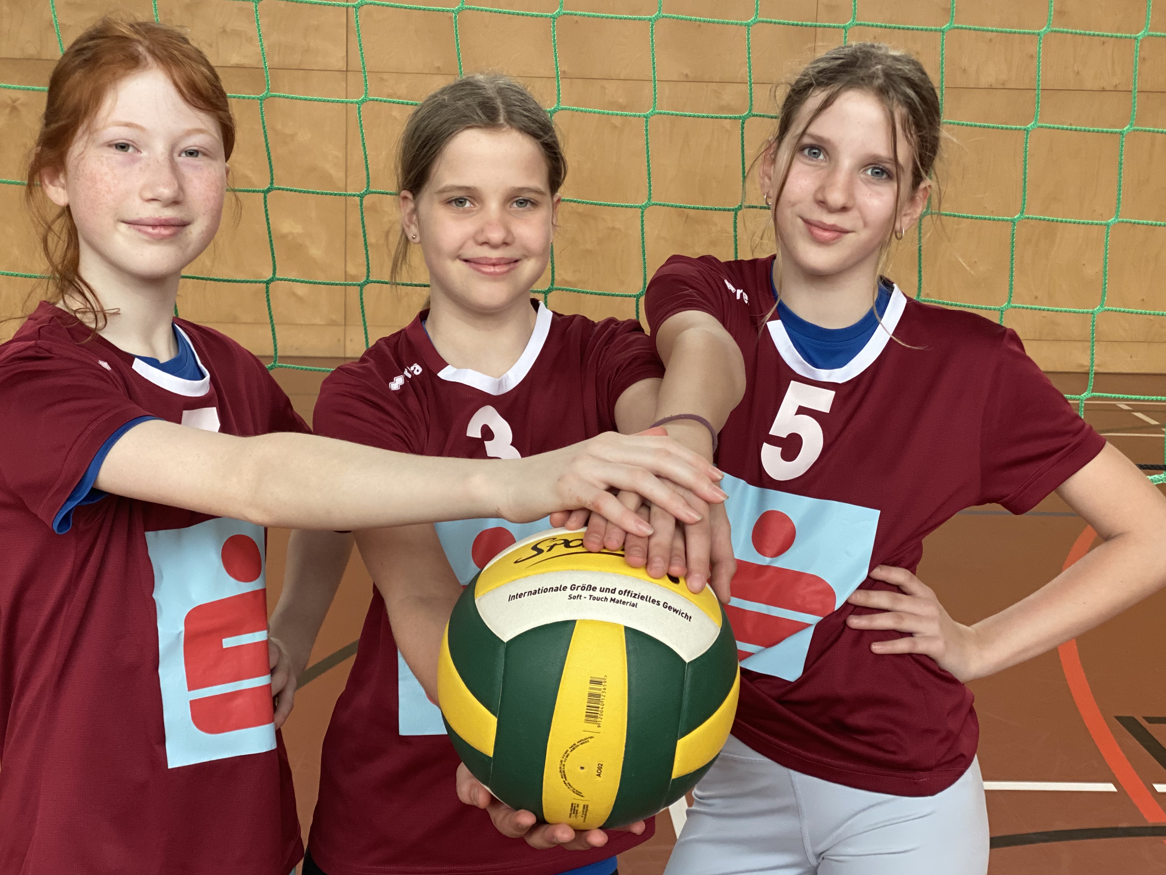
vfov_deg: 25.7
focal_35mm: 57
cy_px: 425
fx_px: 1920
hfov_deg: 33.8
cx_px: 554
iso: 125
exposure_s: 1/122
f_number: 2
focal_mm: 6
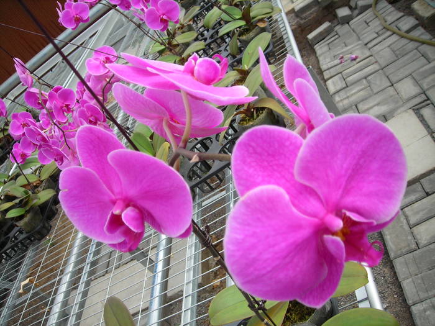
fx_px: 478
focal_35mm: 38
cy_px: 163
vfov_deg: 37.7
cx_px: 218
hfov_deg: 49.0
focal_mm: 6.3
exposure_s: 1/62.4
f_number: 3.2
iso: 50
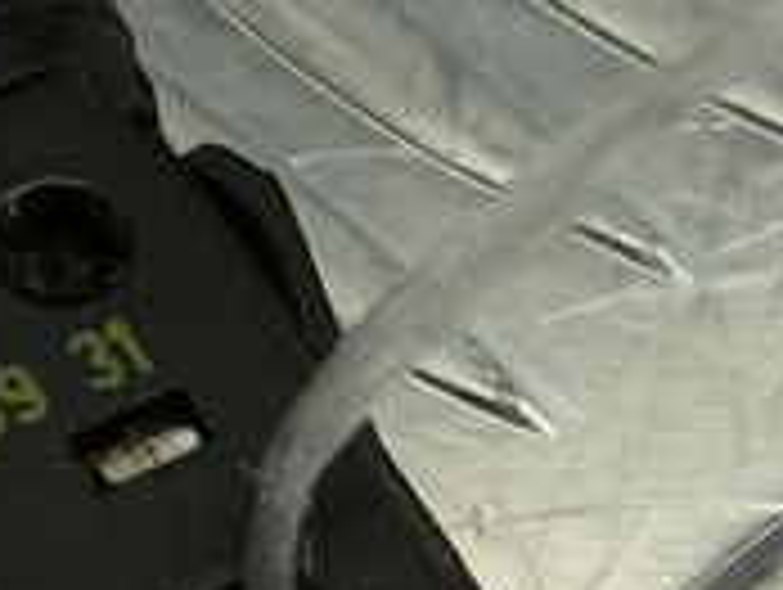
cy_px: 432
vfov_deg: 11.0
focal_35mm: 135
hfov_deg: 13.9
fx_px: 3058
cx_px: -279
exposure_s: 1/50
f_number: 1.6
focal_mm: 4.11
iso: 101
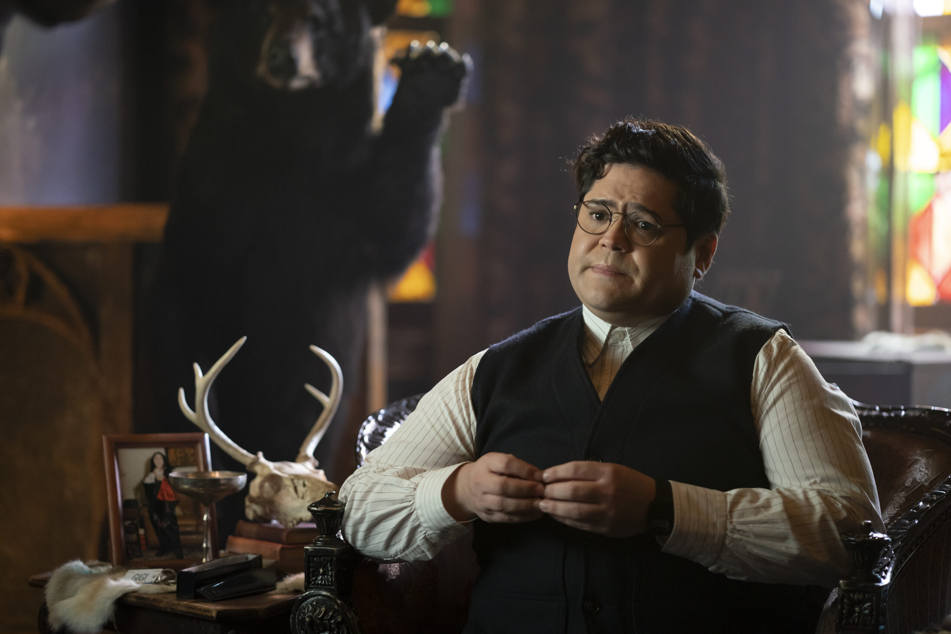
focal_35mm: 85
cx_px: 476
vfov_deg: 16.1
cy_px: 317
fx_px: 2245
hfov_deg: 23.9
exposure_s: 1/125
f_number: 1.8
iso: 3200
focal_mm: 85
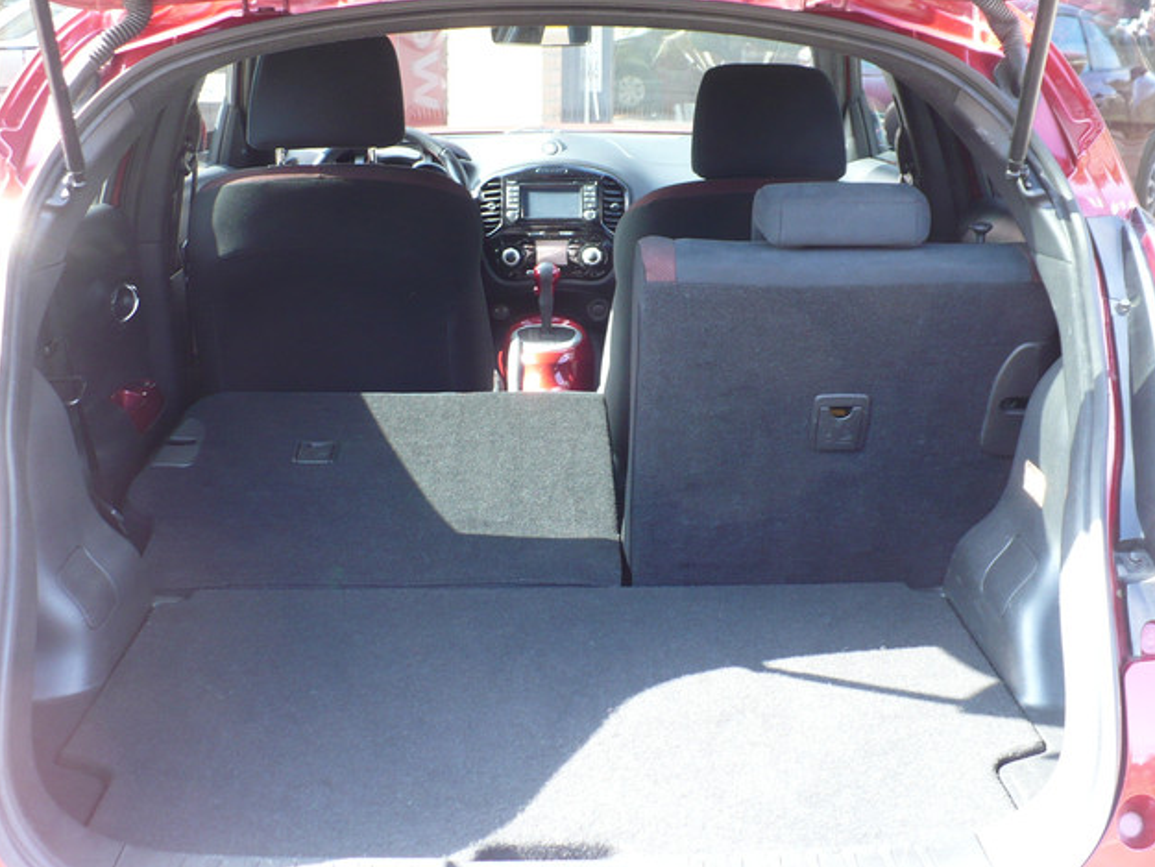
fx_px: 1468
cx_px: 584
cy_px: 440
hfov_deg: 42.9
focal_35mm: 44
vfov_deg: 32.9
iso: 100
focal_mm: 6.1
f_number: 2.8
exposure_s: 1/30
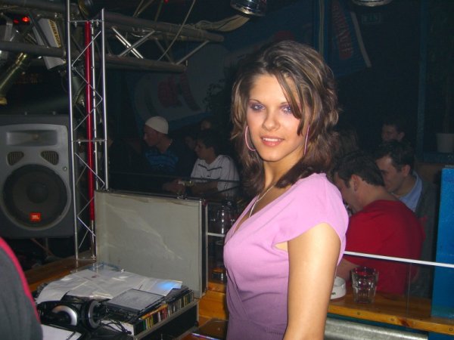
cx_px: 227
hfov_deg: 49.0
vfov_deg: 37.7
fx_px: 498
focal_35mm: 38
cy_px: 170
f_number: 2.8
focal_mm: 7.9
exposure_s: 1/60
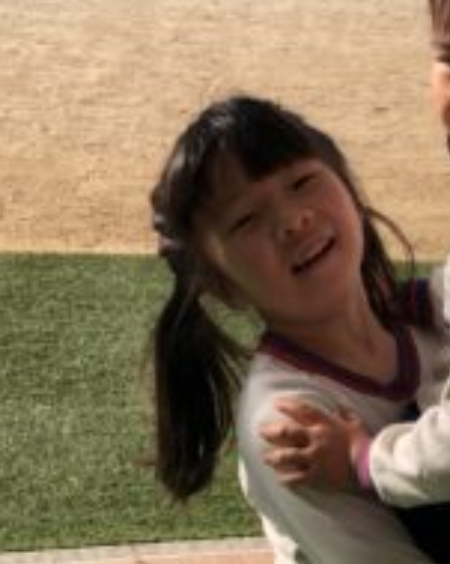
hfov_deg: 18.5
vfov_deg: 23.3
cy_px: 445
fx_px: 1350
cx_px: 423
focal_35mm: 81
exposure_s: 1/827
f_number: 1.8
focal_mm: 3.99
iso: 20
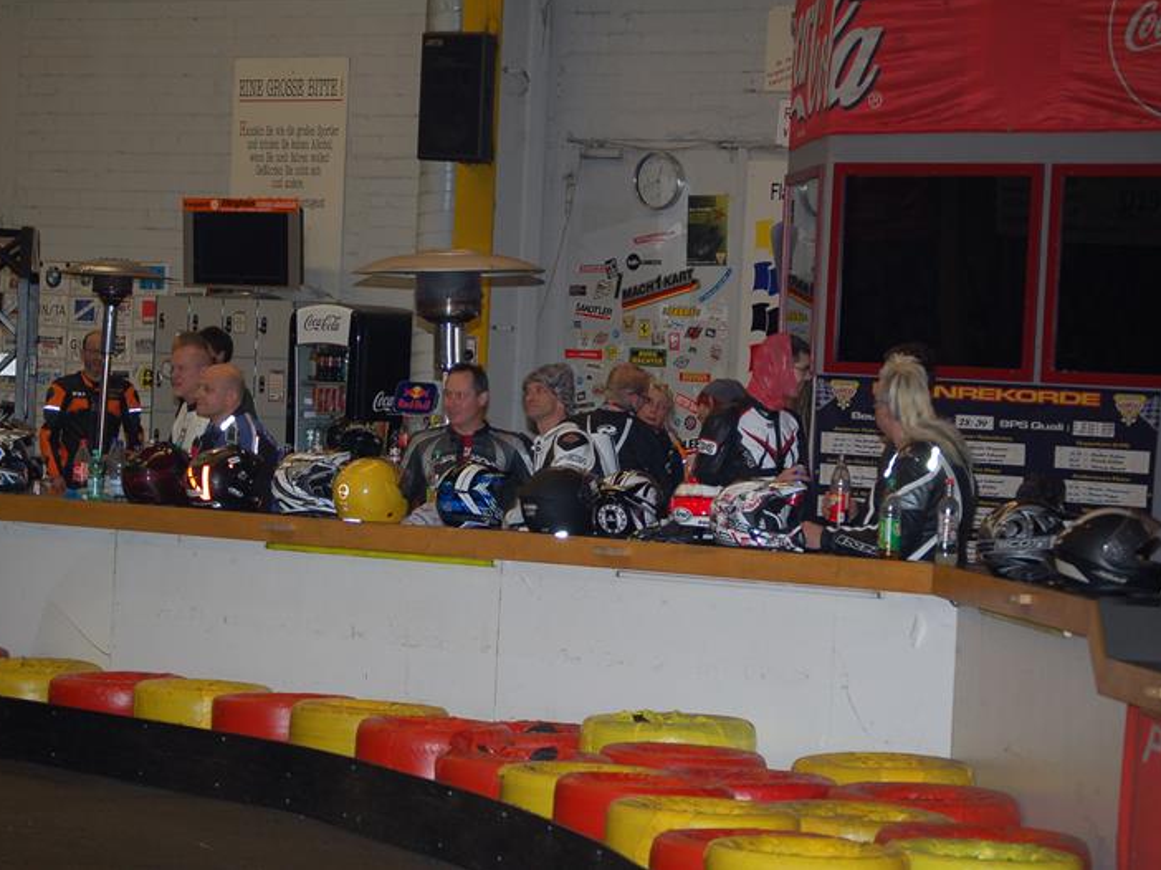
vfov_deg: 12.9
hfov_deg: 17.1
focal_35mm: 115
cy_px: 432
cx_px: 557
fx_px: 3856
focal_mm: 70
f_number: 4.5
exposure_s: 1/60
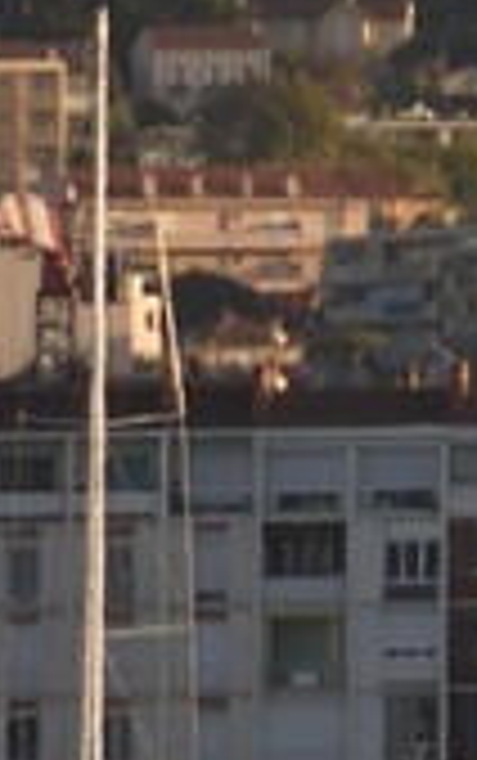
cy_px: -580
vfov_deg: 1.1
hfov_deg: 0.7
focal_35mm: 1930
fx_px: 40041
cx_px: 3564
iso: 200
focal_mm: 200
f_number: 5.6
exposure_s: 1/400
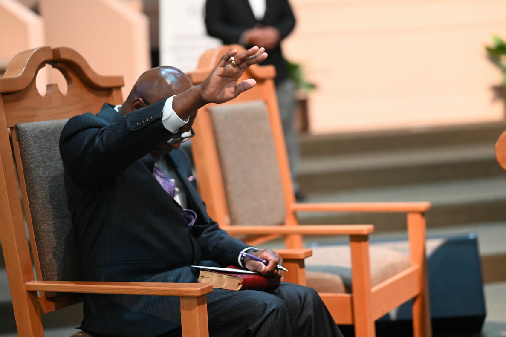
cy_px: 168
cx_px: 254
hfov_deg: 23.6
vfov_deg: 15.9
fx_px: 1209
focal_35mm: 86
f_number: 2
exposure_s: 1/125
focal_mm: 85
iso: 1250
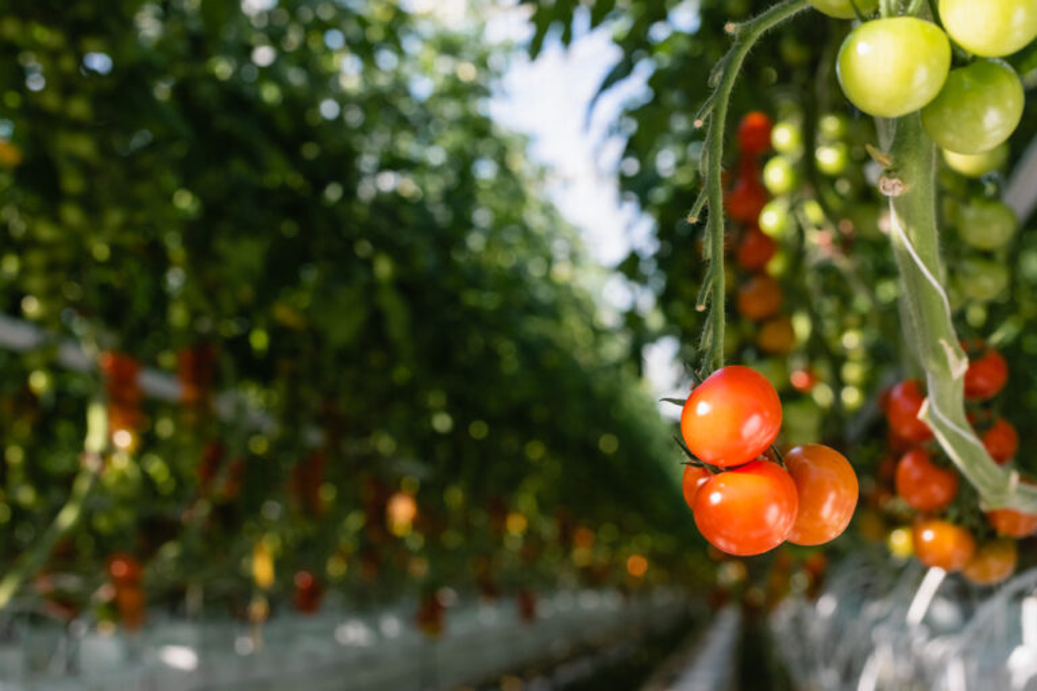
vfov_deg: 27.0
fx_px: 1440
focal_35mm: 50
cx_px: 518
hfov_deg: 39.6
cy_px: 346
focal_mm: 50
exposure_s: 1/200
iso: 320
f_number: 8
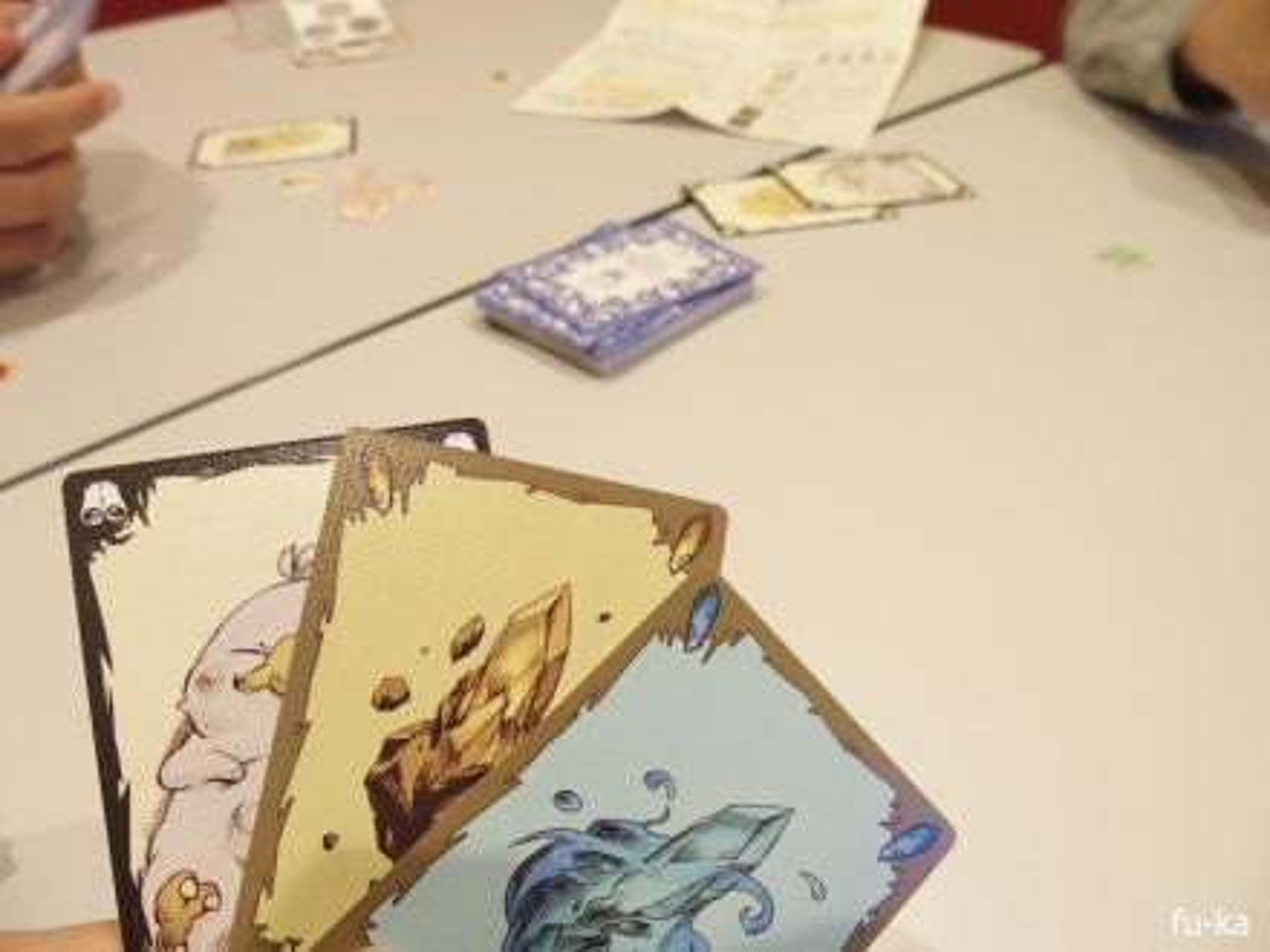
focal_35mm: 28
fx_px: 1027
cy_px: 476
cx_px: 635
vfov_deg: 49.7
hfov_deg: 63.4
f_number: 2.8
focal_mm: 6
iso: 640
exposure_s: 1/30
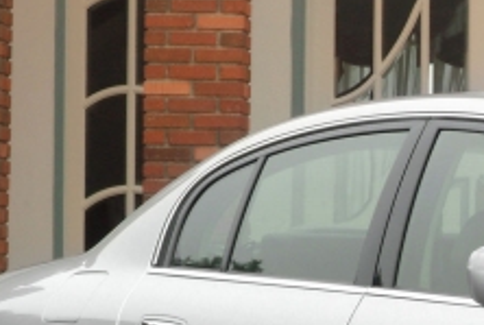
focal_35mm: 435
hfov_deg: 4.7
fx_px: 5864
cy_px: 184
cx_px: 835
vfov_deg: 3.2
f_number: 16
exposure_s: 1/2
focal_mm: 63
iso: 100
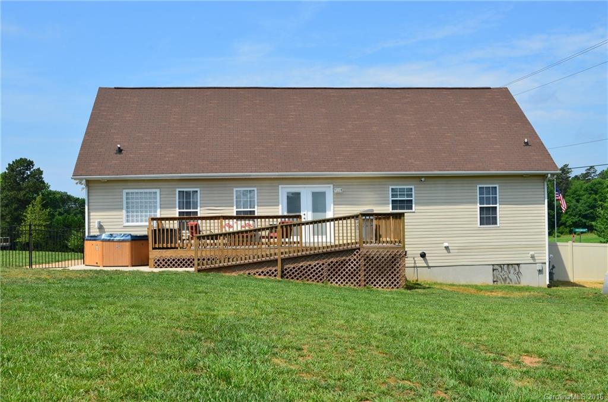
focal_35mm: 42
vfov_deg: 31.7
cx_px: 304
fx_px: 707
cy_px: 201
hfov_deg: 46.5
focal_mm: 28
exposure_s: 1/125
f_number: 11
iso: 125
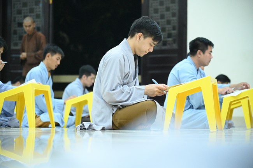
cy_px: 84
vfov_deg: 11.4
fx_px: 842
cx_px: 126
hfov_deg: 17.1
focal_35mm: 120
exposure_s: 1/200
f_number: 4
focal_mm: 120
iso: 16000
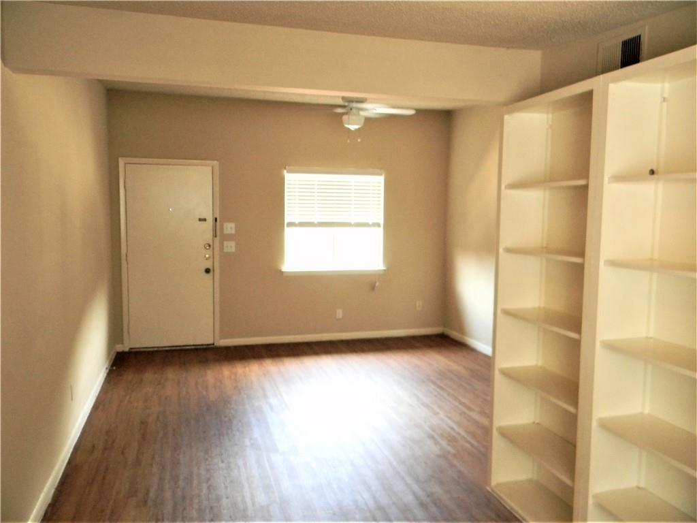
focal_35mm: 28
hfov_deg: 63.4
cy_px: 262
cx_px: 348
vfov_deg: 49.7
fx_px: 564
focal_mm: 5
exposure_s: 1/29.1
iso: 400
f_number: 3.5
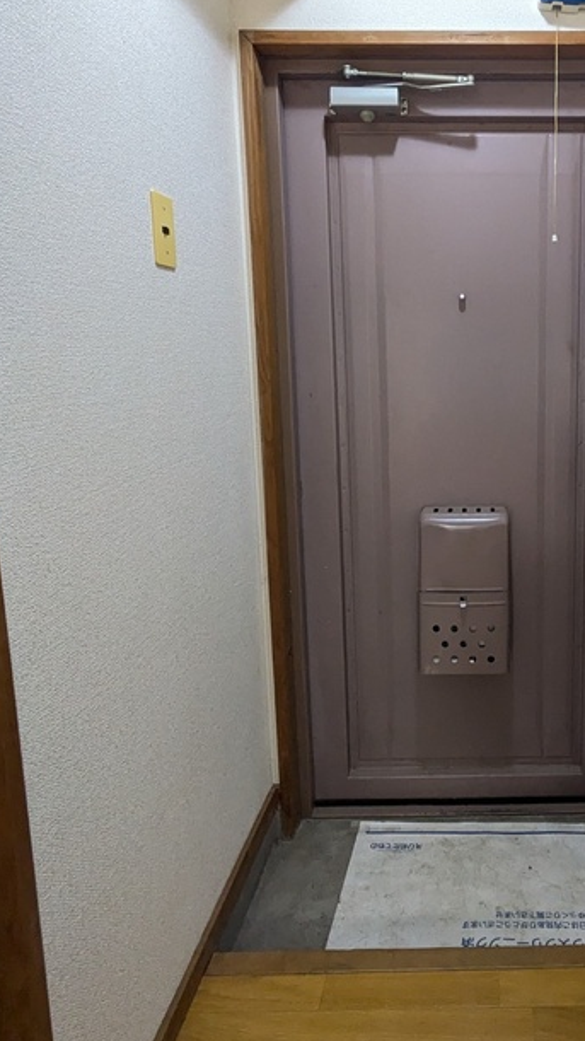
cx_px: 483
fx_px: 662
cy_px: 439
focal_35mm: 24
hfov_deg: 44.9
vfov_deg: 75.8
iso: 381
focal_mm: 1.83
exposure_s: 1/50
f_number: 2.2
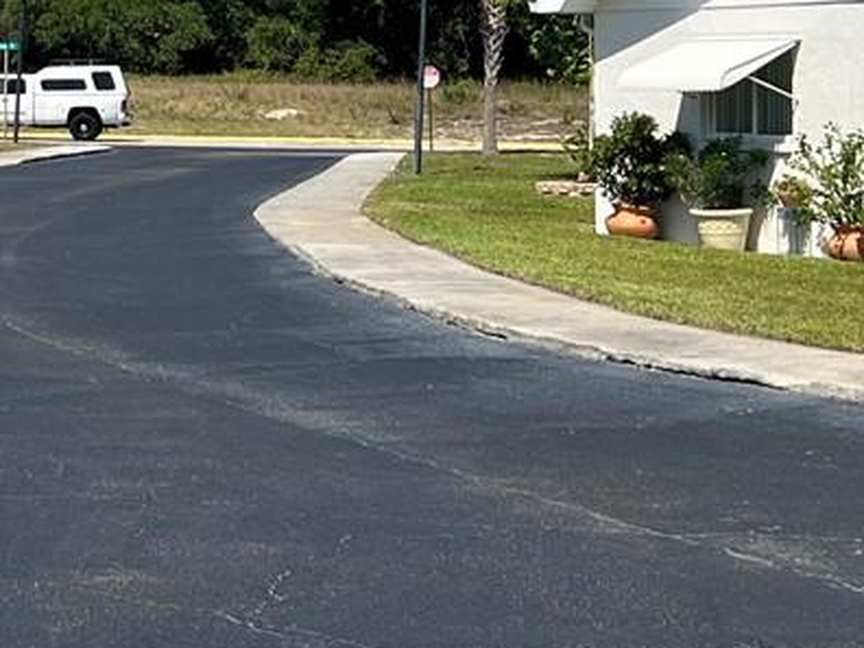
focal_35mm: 105
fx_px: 2621
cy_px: 15
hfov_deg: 17.6
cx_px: -244
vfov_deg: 13.9
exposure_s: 1/5319
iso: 50
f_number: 1.5
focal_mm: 5.7
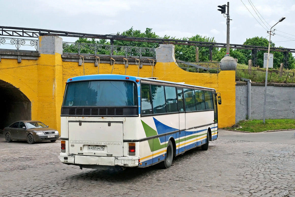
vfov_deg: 31.9
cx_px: 148
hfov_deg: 46.4
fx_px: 344
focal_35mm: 42
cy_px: 98
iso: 400
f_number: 4.5
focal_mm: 28
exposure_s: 1/800
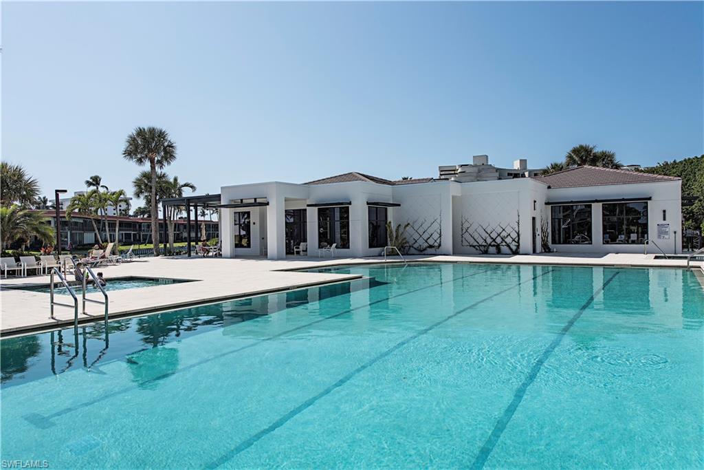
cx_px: 352
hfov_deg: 73.7
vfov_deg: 53.1
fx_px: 469
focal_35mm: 24
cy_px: 235
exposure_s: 1/640
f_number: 9
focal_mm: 24
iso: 100
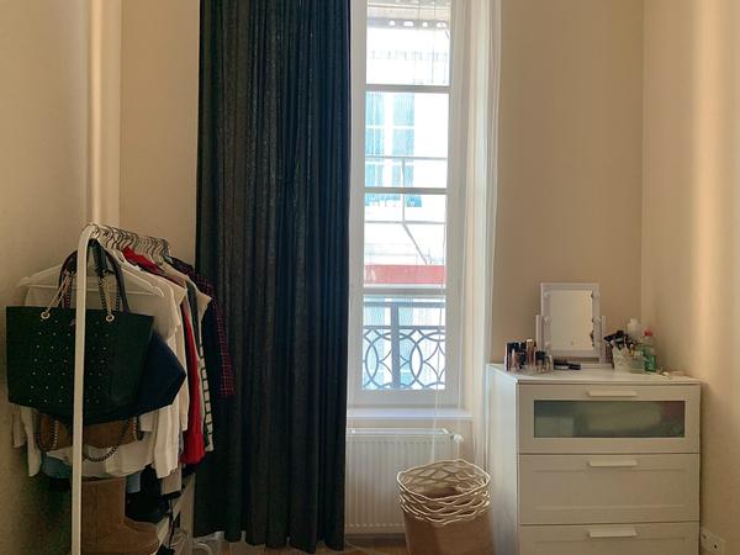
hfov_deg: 67.3
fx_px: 556
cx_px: 370
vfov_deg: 53.1
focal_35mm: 26
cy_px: 278
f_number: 1.8
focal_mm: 4.25
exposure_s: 1/60
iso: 200
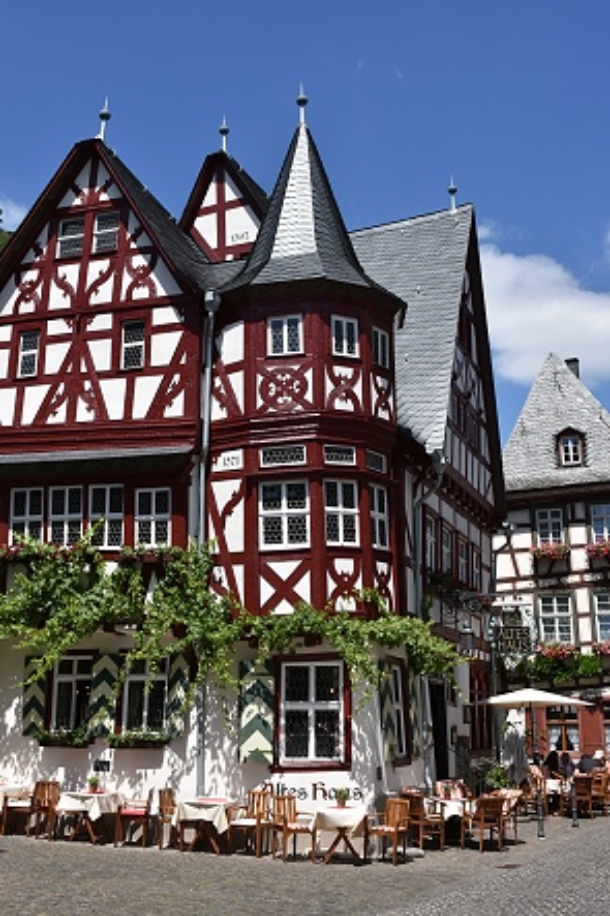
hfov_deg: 34.2
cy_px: 458
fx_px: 992
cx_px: 305
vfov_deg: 49.6
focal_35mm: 39
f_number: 11
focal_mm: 26
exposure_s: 1/400
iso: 200
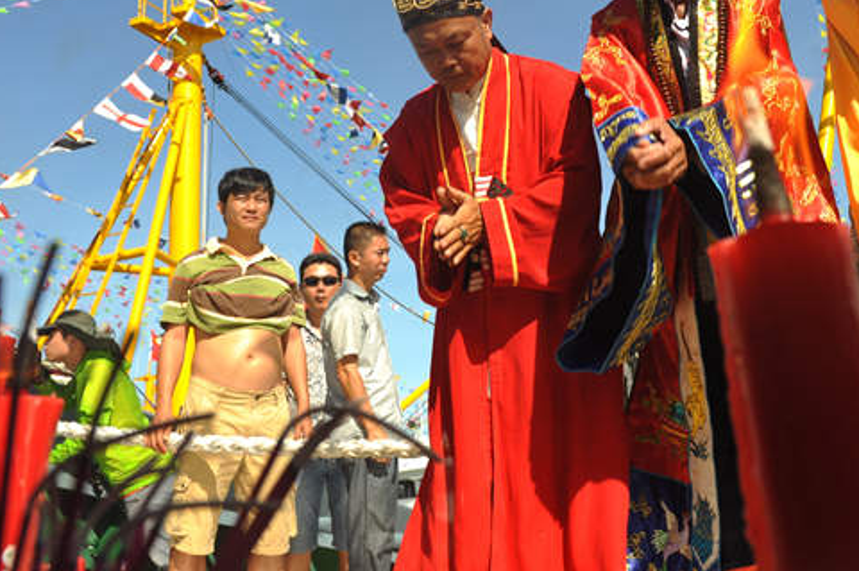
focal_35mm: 45
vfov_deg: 29.4
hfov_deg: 42.8
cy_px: 149
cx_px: 596
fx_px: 1073
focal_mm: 24
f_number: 8
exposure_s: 1/250
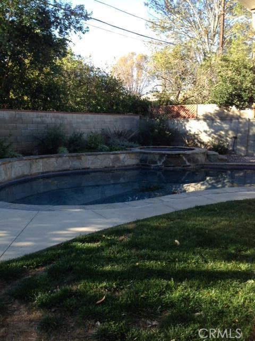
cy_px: 170
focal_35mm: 33
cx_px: 128
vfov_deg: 55.4
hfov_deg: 42.9
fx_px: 324
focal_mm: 4.12
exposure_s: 1/224
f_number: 2.4
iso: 50
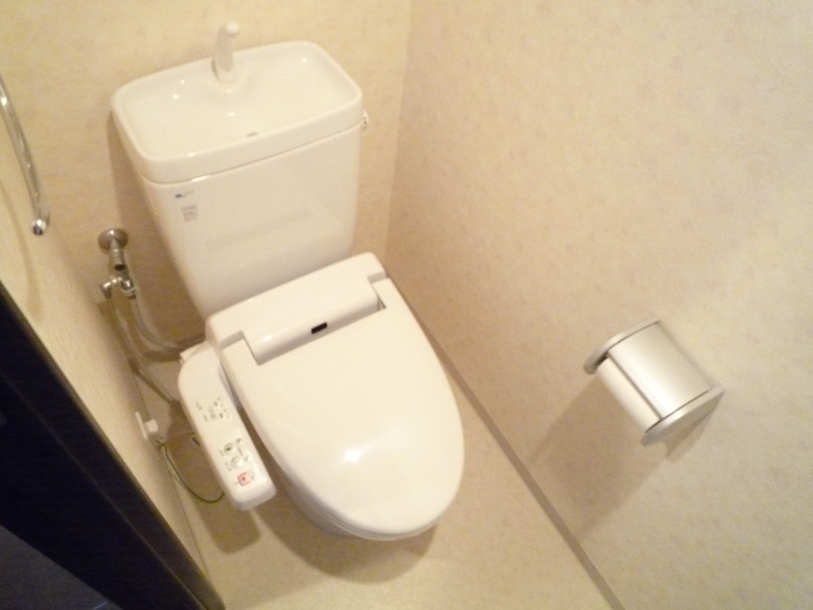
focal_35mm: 25
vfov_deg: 54.9
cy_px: 305
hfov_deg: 69.4
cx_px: 406
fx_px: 587
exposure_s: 1/30
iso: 800
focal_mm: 4.4
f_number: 2.8
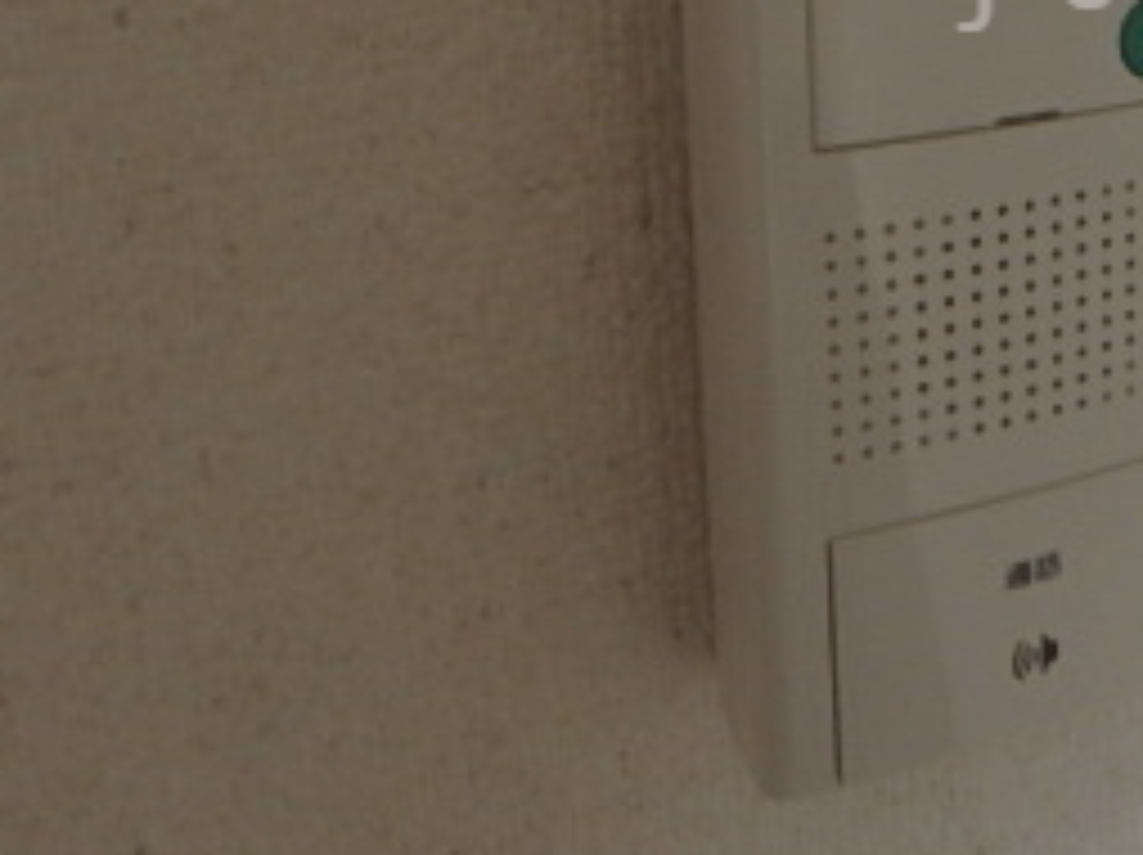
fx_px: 1748
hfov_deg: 31.9
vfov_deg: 25.9
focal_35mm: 53
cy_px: -22
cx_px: 1264
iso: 250
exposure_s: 1/30
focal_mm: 3.7
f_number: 3.5
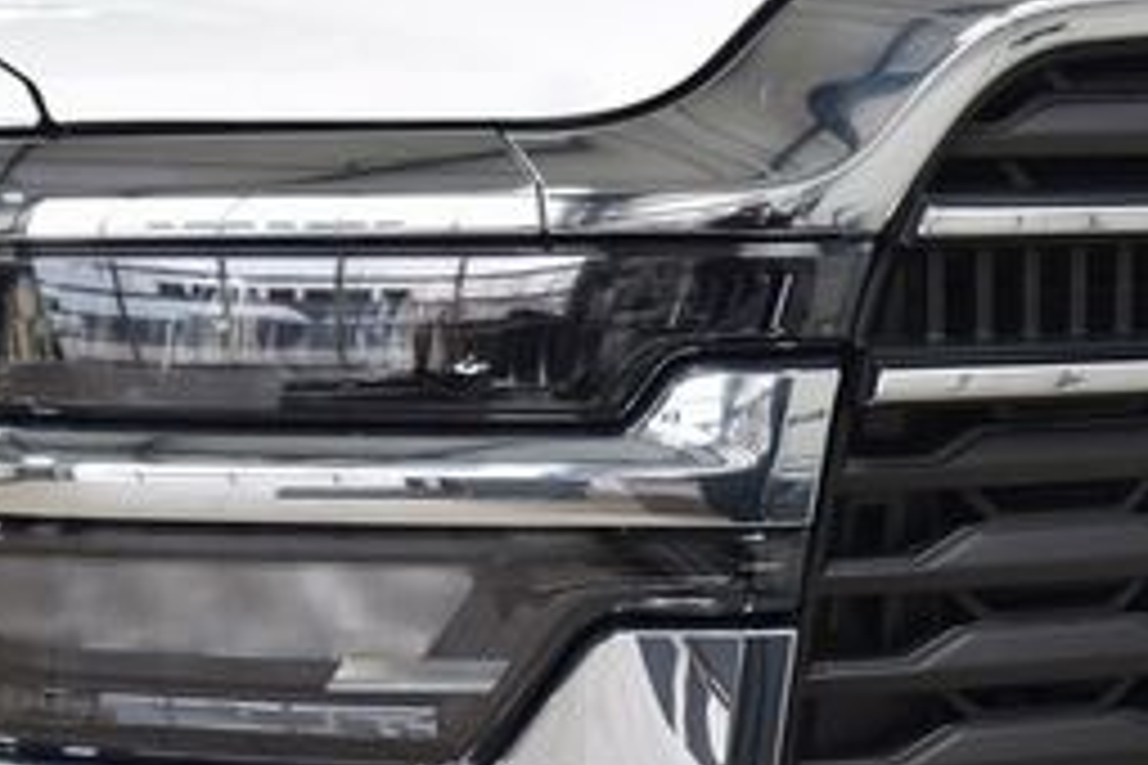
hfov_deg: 17.6
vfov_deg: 12.0
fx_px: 3603
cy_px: 817
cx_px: 1198
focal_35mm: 113
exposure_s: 1/15
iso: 400
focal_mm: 30
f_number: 6.3
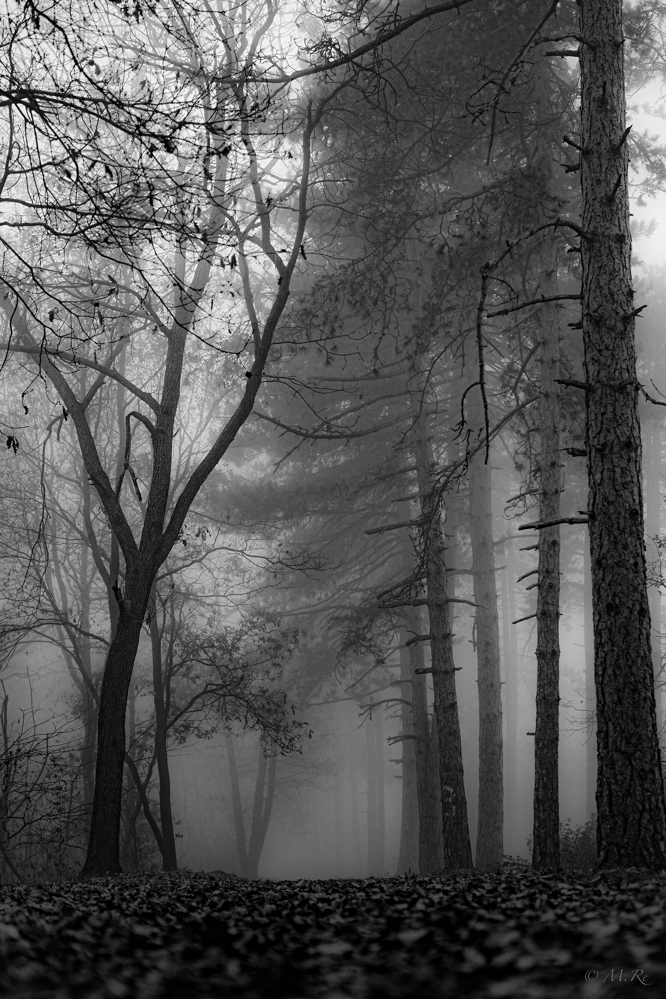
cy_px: 500
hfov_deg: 25.8
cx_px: 333
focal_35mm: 52
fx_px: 1457
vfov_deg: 37.9
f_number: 1.8
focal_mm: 35
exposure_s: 1/50
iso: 110
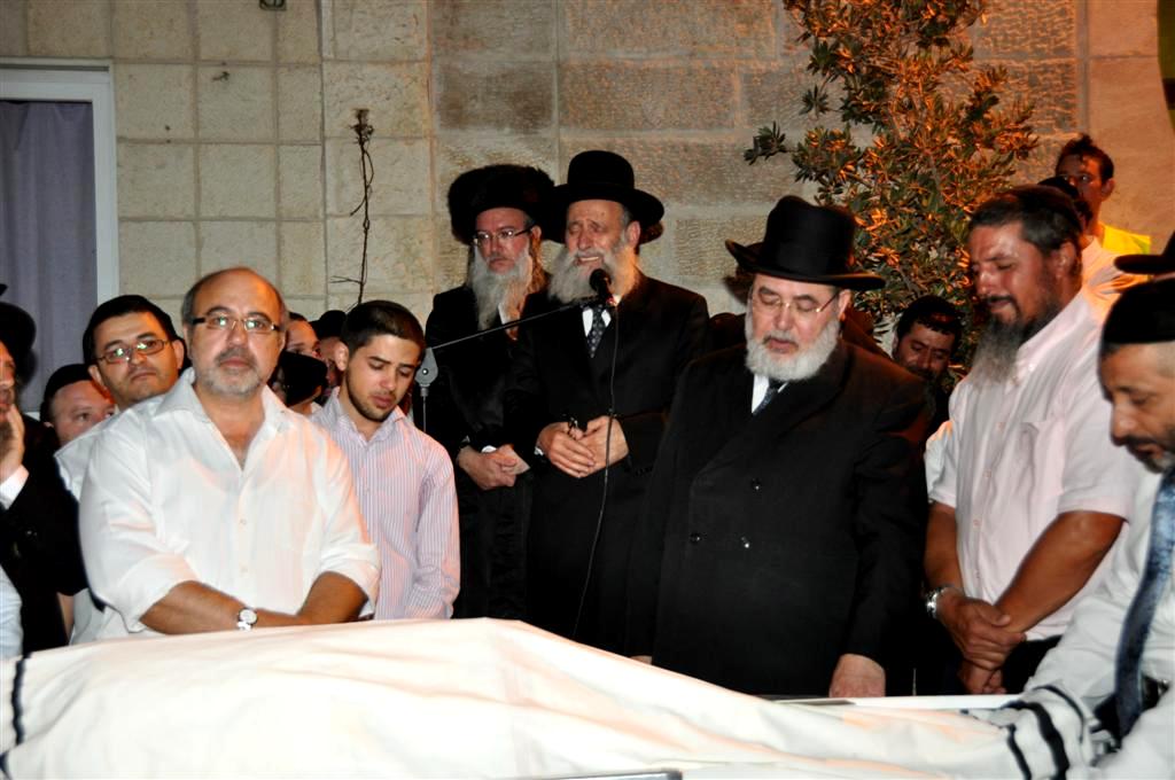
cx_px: 588
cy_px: 390
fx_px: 1565
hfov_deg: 41.2
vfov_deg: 28.0
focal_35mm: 48
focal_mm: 32
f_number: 4.2
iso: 800
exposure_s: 1/60
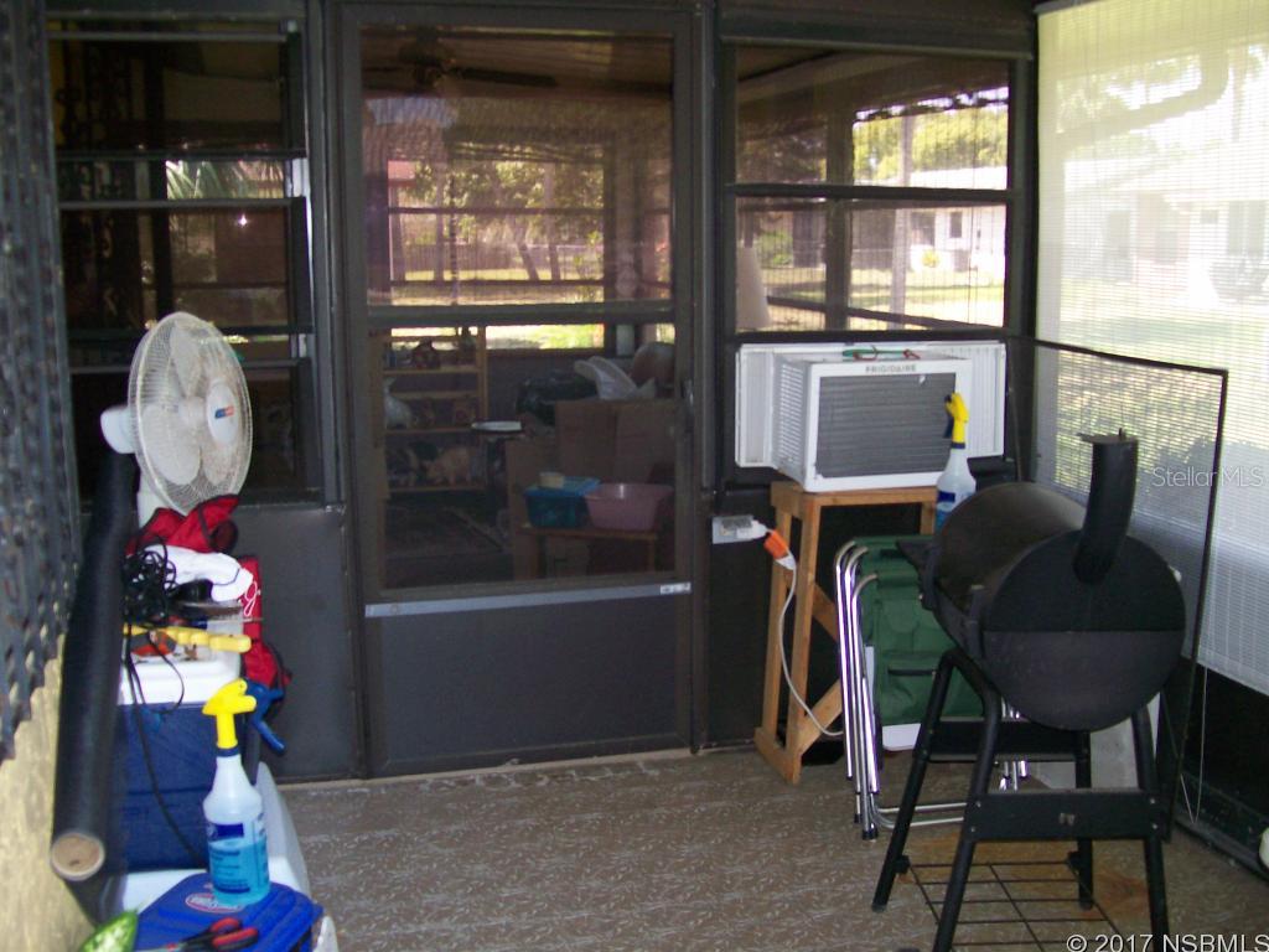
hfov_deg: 51.4
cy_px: 476
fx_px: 1320
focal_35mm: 36
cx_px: 634
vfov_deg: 39.7
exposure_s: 1/64
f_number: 2.7
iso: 140
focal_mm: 6
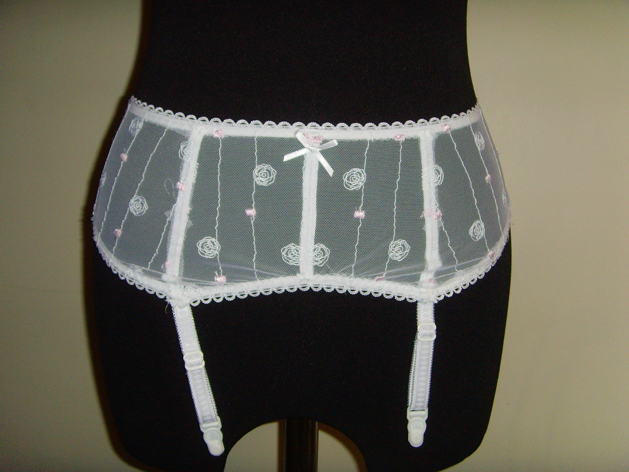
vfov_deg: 36.8
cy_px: 236
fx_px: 709
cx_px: 314
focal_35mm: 39
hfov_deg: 47.9
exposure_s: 1/45
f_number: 3.5
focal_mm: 6.6
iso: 200
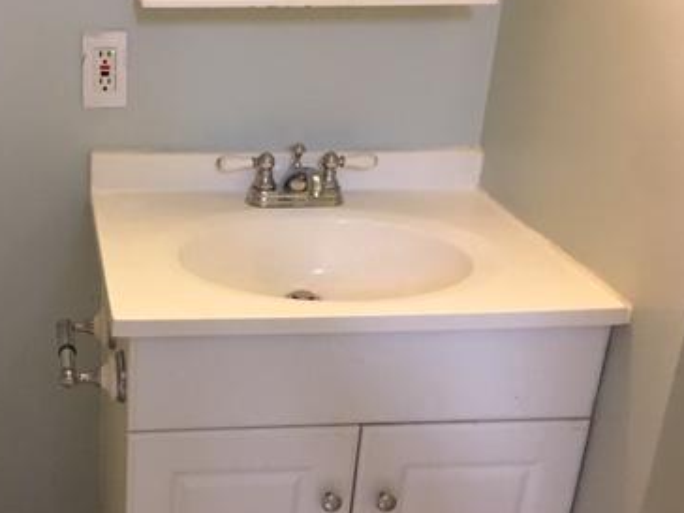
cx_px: 124
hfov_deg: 36.1
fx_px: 1008
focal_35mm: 51
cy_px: 291
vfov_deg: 28.5
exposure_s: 1/15
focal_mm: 4.15
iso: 100
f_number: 2.2
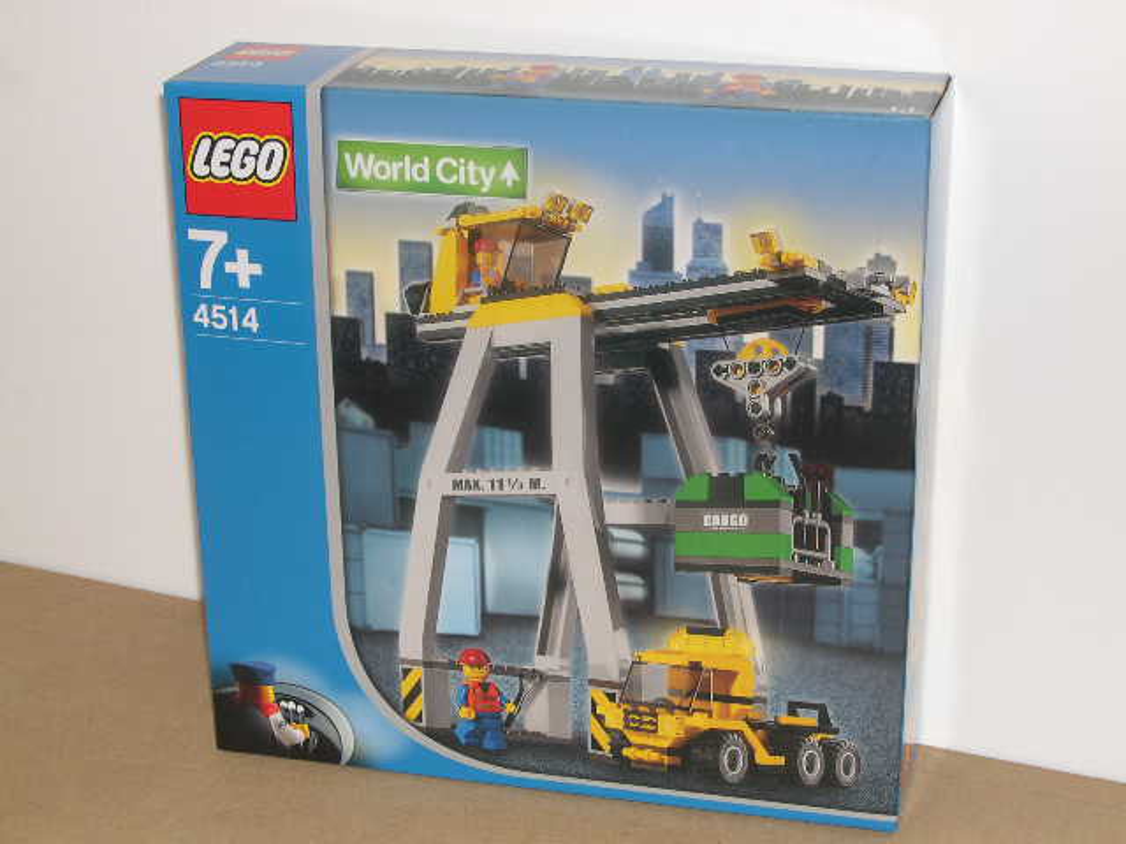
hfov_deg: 29.0
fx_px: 2179
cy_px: 422
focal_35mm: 67
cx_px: 563
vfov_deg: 21.9
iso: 100
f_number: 3.7
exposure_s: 1/60
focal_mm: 14.2
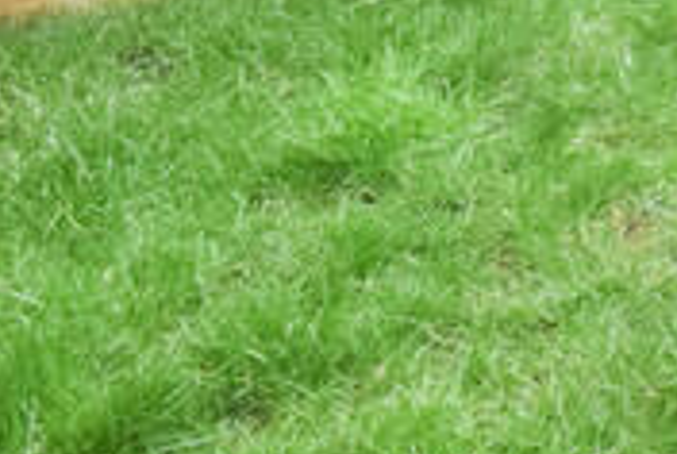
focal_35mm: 96
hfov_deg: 12.2
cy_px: -825
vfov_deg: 10.8
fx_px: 1807
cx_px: 1923
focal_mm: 11
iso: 400
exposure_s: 1/200
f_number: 9
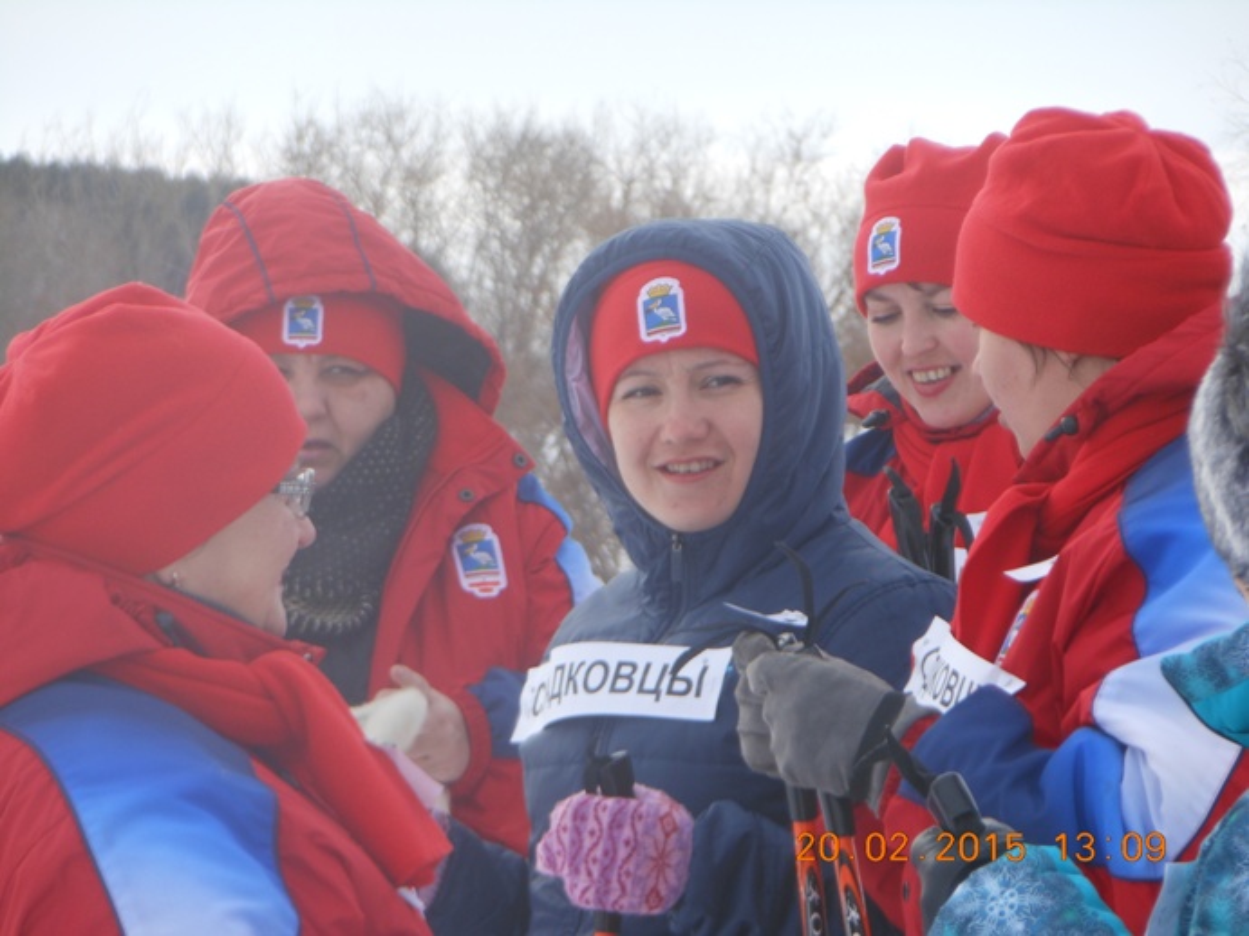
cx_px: 624
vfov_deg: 5.9
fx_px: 9019
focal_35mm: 250
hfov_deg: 7.9
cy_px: 468
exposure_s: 1/200
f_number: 5.8
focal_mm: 45
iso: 80
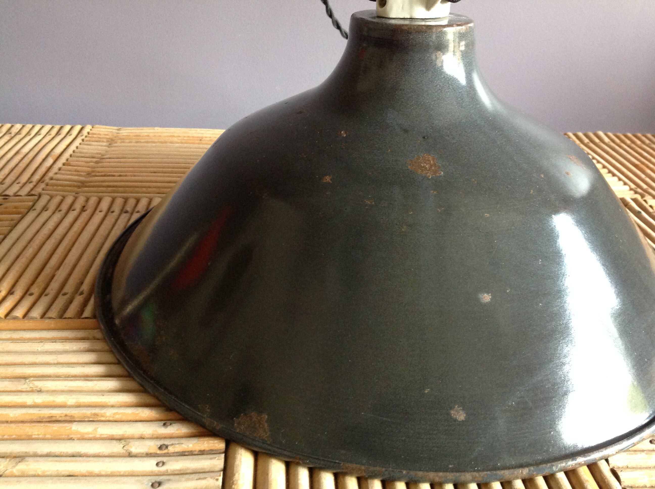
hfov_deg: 52.7
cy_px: 244
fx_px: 661
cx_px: 328
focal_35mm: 35
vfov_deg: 40.6
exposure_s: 1/15
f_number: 2.4
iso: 320
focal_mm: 4.28
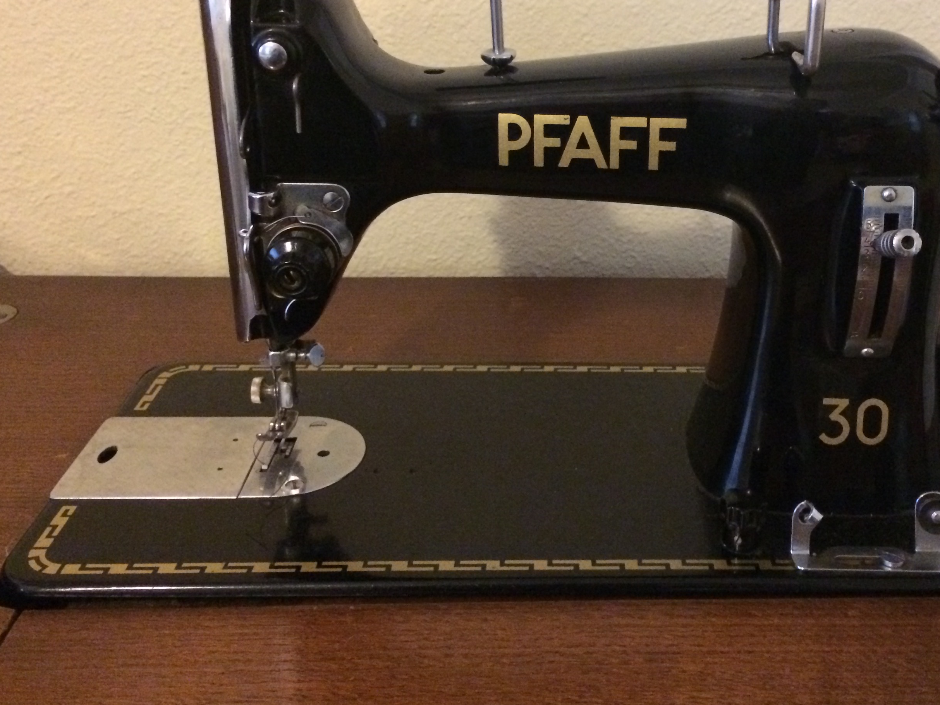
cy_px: 247
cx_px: 612
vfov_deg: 36.5
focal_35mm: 39
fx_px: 1059
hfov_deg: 47.2
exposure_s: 1/15
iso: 500
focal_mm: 4.15
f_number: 2.2
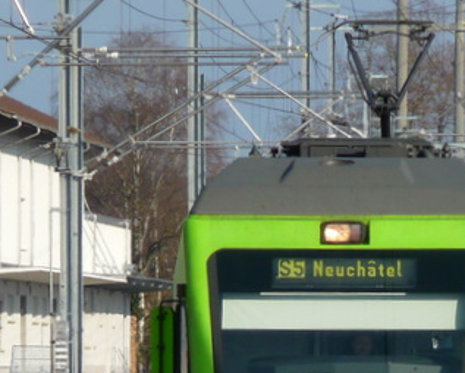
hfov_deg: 2.2
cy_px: 351
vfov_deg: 1.8
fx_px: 11870
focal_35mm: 862
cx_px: 317
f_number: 4.9
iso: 100
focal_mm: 47
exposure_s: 1/500
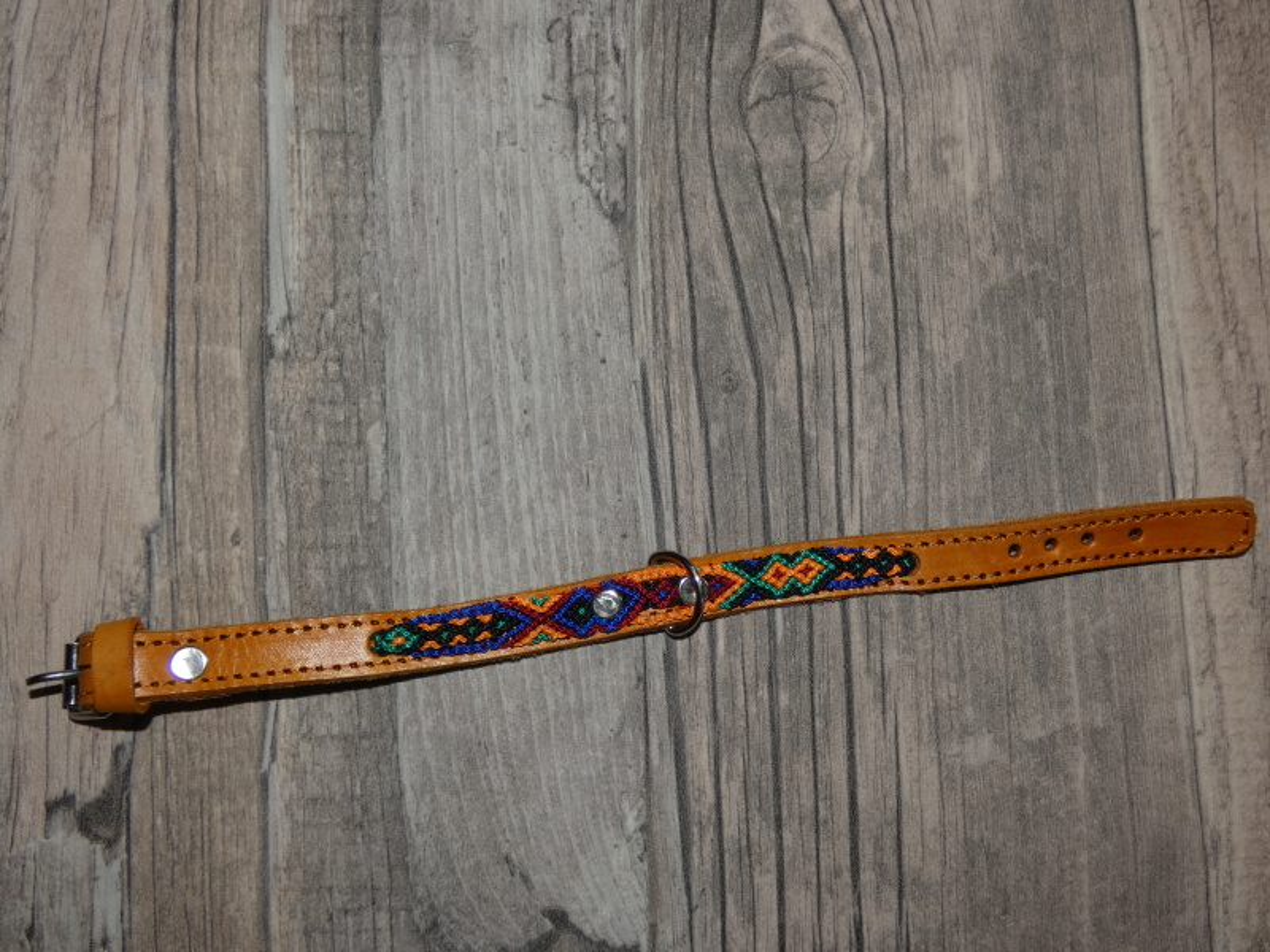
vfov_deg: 42.9
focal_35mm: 33
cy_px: 476
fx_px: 1211
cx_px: 635
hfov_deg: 55.4
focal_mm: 6
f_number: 3.4
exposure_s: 1/60
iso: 80
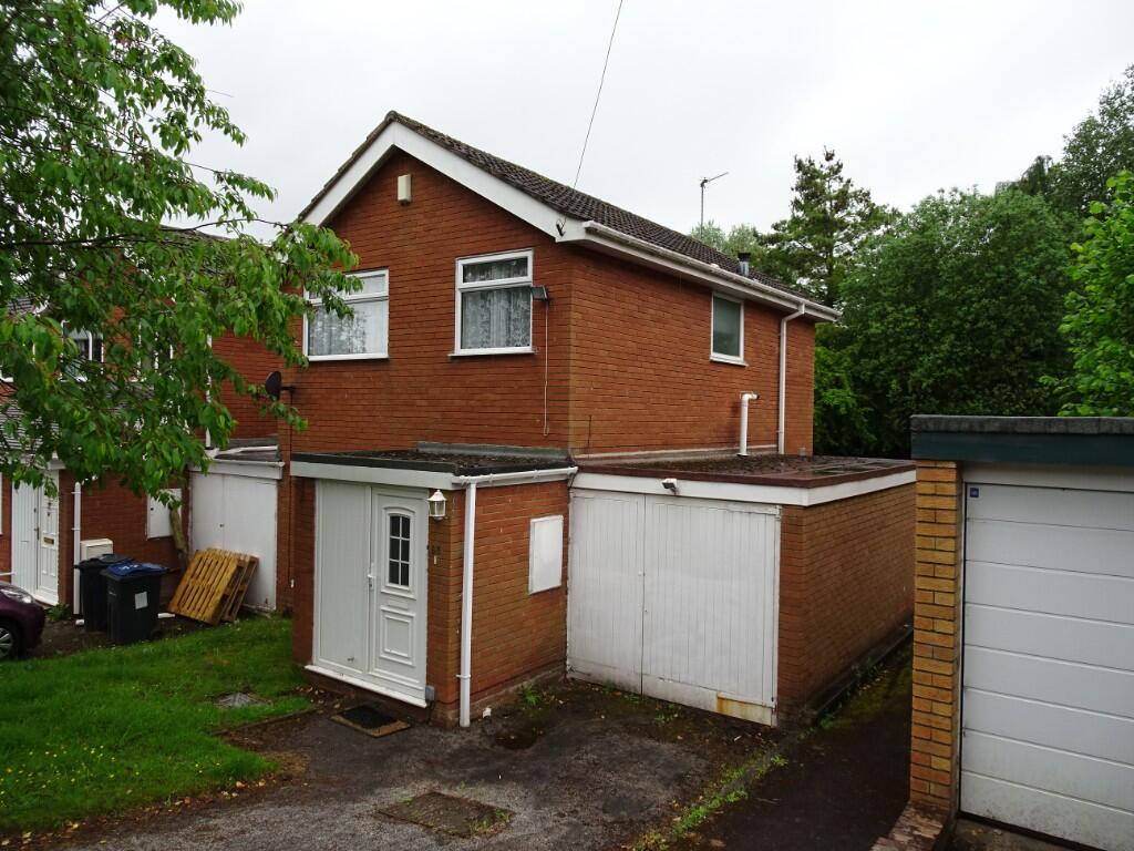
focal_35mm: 24
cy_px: 426
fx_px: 786
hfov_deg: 71.6
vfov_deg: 56.8
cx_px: 567
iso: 80
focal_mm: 4.1
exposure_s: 1/160
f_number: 3.5
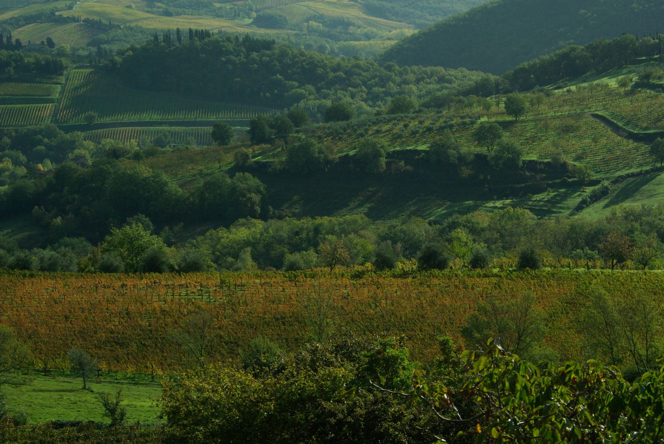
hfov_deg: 18.6
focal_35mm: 110
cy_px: 222
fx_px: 2022
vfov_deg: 12.5
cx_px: 332
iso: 400
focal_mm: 73
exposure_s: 1/500
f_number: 8
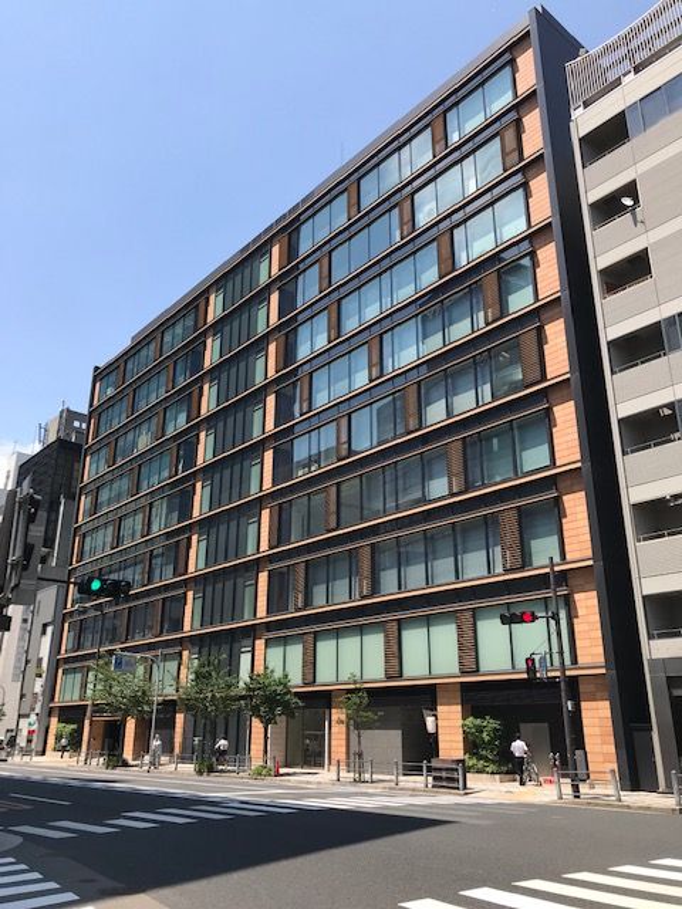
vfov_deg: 63.4
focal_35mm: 28
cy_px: 454
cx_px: 341
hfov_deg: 49.7
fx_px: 736
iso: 20
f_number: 1.8
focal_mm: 3.99
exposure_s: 1/1742
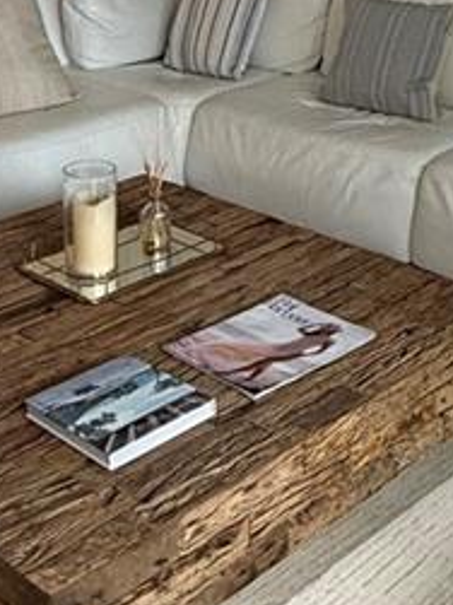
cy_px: -80
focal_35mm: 67
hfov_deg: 21.9
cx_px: 258
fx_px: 1170
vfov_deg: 26.4
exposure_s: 1/120
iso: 400
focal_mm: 2.22
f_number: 2.2
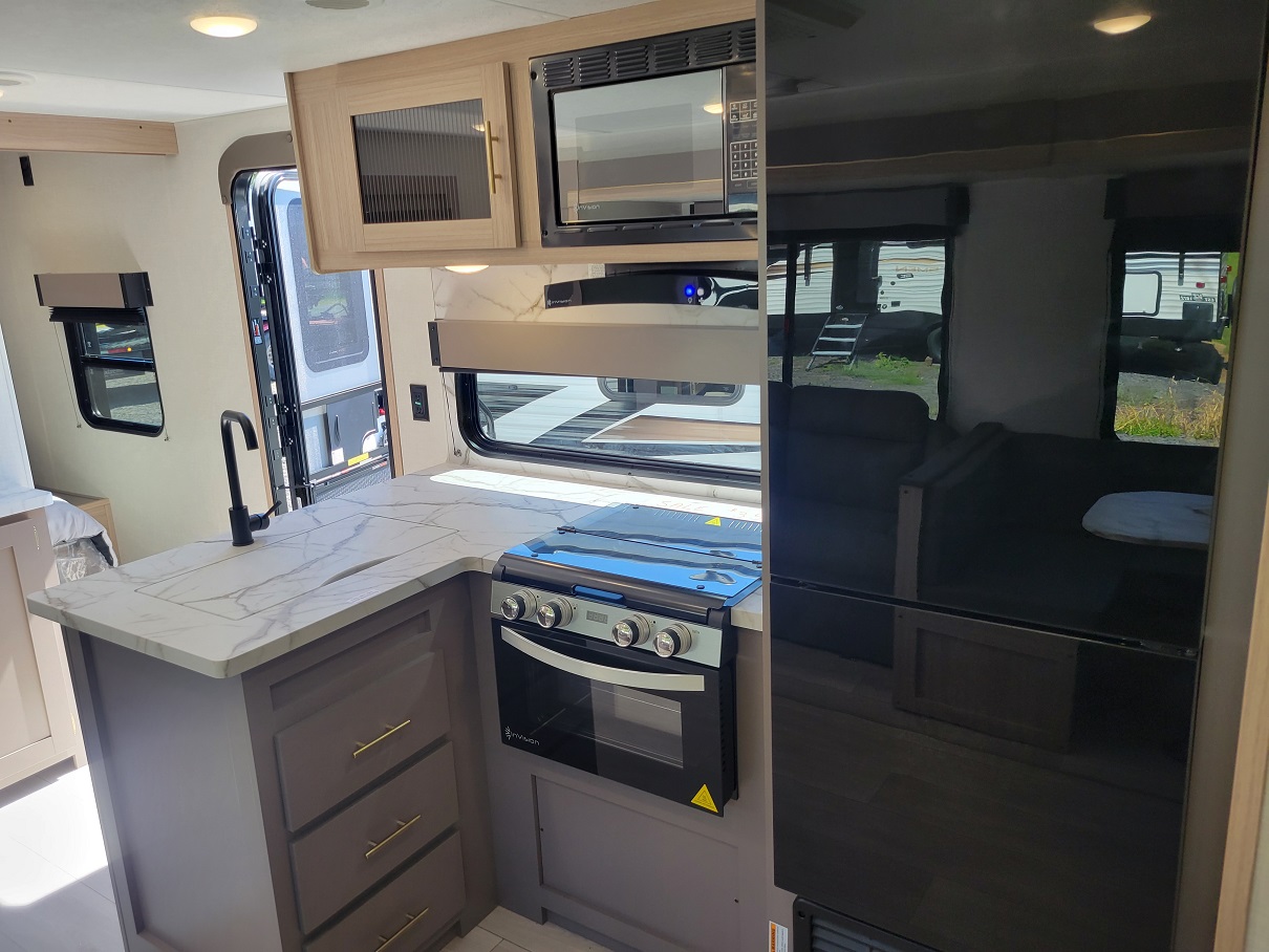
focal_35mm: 26
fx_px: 953
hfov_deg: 67.3
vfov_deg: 53.1
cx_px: 634
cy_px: 476
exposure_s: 1/120
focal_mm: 5.4
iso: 64
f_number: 1.8
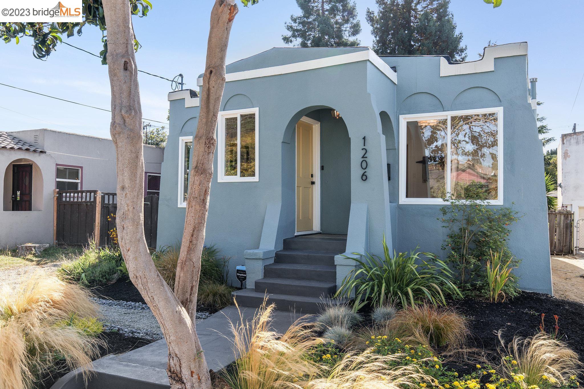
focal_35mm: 29
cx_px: 292
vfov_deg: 45.0
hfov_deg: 63.7
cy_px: 194
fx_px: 470
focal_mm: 29
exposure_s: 1/125
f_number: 9
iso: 160
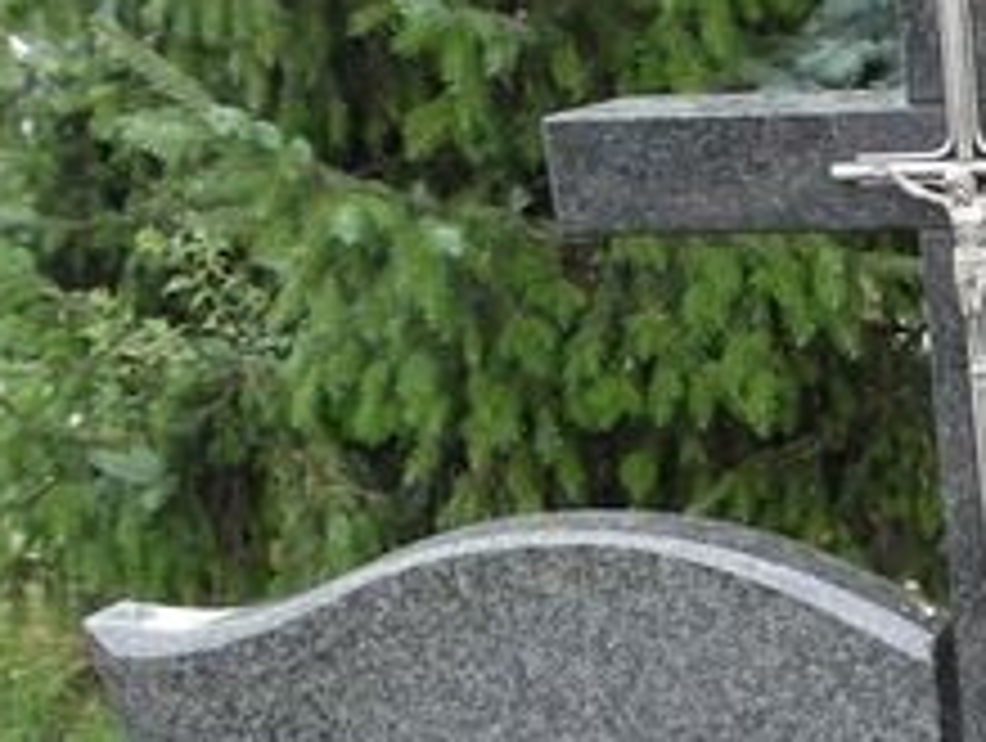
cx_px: 1247
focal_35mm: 70
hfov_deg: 24.5
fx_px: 1997
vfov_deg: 19.8
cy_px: 895
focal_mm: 5.2
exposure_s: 1/60
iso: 100
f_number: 3.4
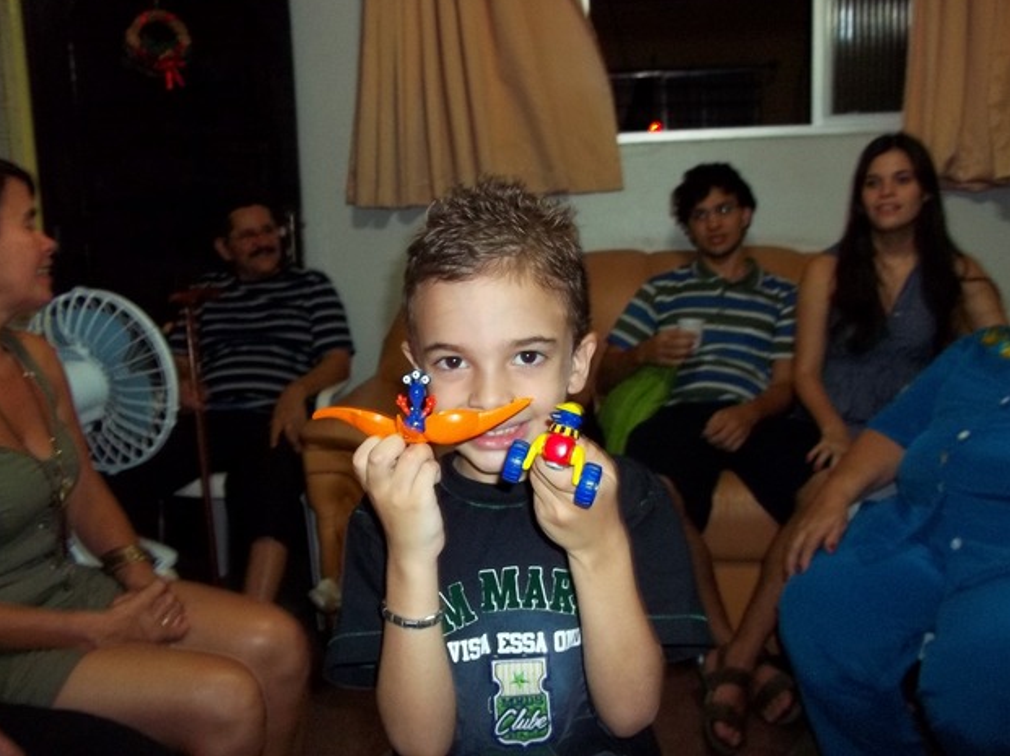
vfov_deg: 42.9
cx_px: 504
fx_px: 962
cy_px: 367
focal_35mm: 33
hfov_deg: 55.4
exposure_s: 1/25
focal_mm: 5.7
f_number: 2.9
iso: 200
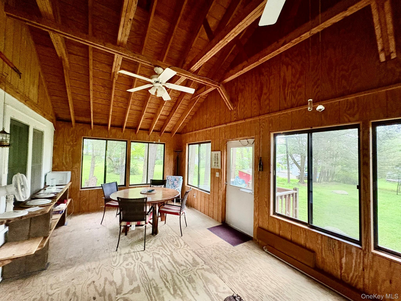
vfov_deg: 85.7
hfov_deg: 102.1
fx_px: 162
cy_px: 150
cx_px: 200
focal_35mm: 14
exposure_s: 1/60
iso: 640
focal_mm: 2.22
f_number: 2.2
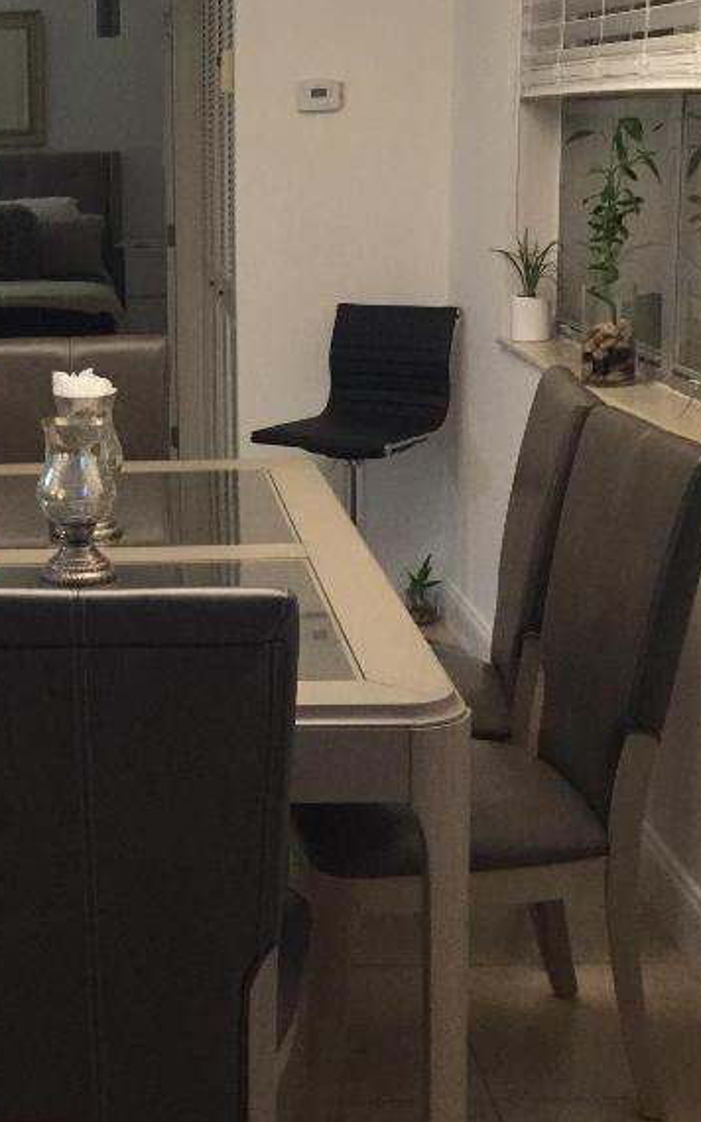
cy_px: 465
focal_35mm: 59
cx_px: 35
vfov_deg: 34.5
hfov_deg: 21.4
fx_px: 1804
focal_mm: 3.3
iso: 200
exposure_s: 1/24
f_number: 2.4
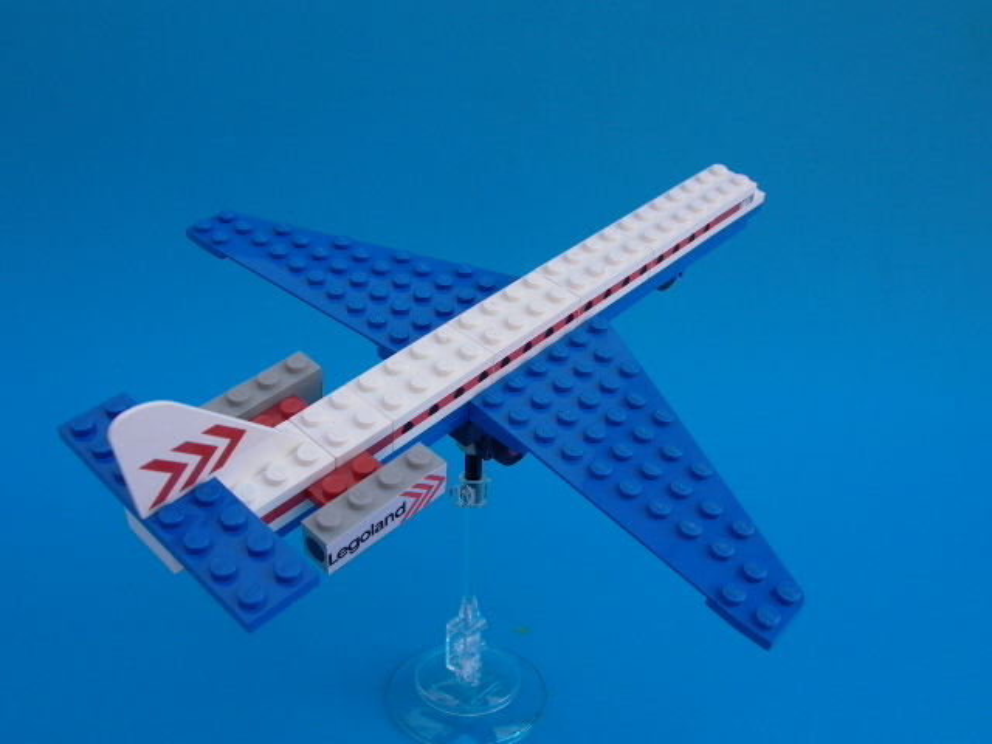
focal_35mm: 33
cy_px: 372
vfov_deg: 42.9
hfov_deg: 55.4
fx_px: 946
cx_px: 496
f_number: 4.03
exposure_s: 1/301
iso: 100
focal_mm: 7.13
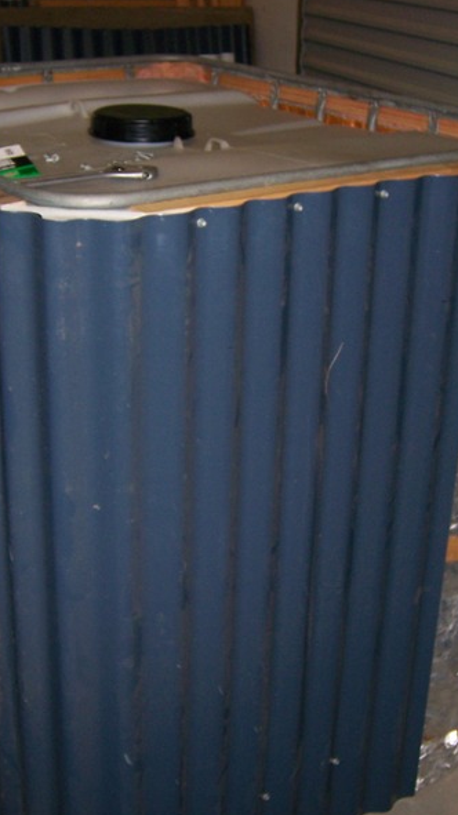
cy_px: 410
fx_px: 1145
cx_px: 229
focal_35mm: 53
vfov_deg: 39.2
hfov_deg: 22.6
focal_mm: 6
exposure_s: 1/60
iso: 125
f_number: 2.8
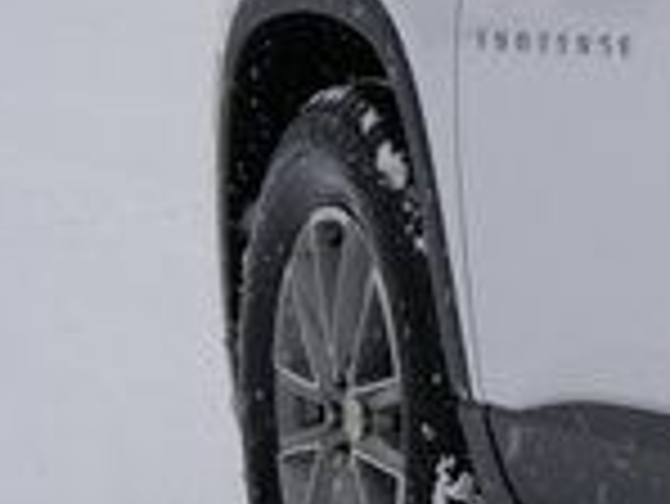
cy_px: 261
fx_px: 5308
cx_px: 2284
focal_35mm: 274
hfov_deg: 6.4
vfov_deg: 5.4
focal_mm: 20
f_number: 8
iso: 200
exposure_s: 1/250
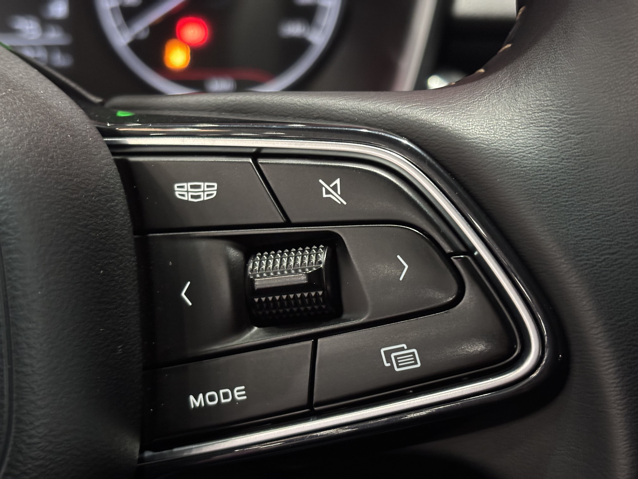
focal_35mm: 52
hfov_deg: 36.8
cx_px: 319
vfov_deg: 28.0
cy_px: 240
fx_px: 958
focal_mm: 5.96
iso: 400
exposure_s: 1/18
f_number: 1.6
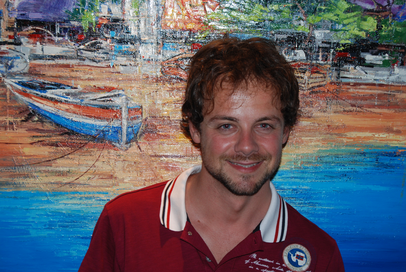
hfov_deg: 26.0
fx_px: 881
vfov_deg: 17.5
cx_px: 203
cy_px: 136
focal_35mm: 78
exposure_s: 1/60
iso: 250
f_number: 5.6
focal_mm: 52
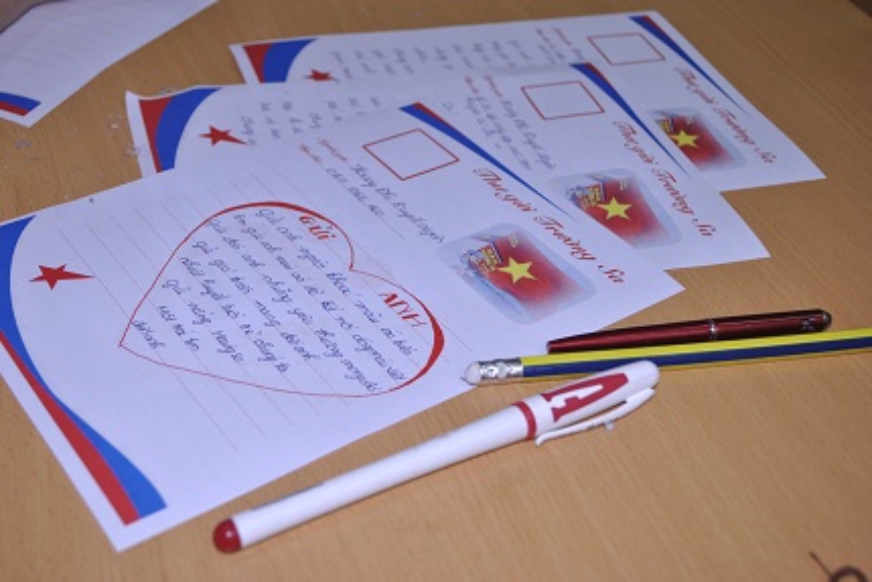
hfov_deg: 38.9
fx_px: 1236
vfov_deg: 26.5
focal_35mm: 51
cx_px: 436
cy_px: 291
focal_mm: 34
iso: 360
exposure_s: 1/40
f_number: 5
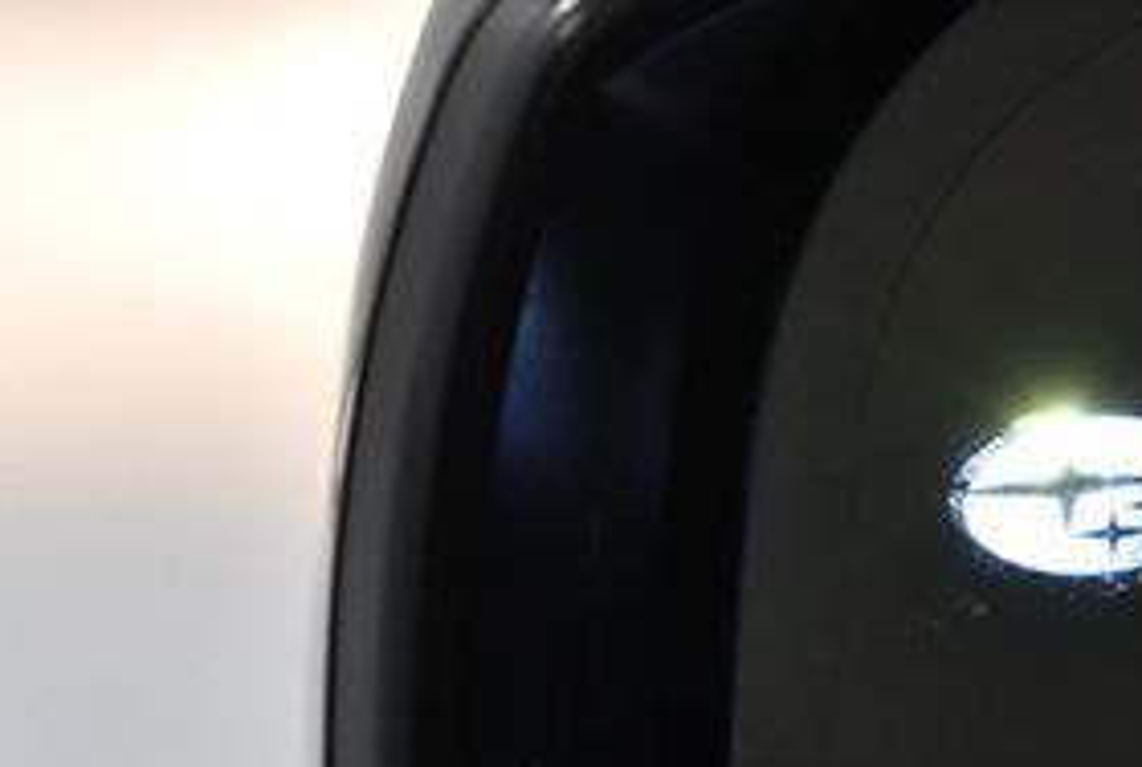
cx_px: 1069
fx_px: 7979
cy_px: 612
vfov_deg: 5.5
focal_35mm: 251
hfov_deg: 8.2
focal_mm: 55
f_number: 5.6
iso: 800
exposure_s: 1/125
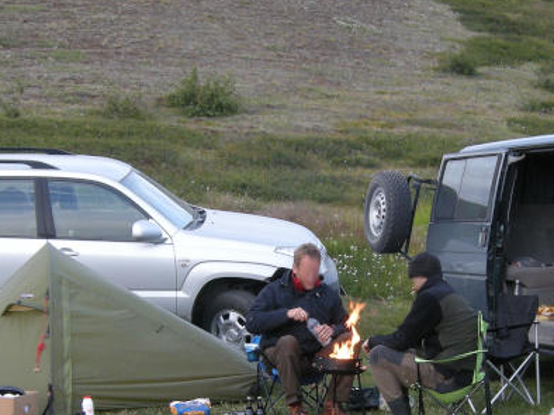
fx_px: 1455
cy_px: 307
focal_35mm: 91
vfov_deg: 16.1
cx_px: 361
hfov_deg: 21.5
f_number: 3
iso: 100
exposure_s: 1/66
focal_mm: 7.5
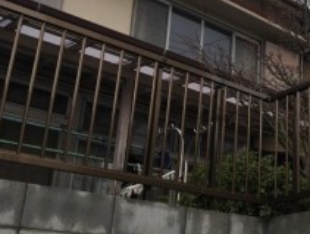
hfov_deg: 30.3
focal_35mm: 59
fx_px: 529
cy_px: 113
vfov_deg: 24.9
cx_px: 313
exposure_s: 1/478
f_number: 2.2
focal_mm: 4.15
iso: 25
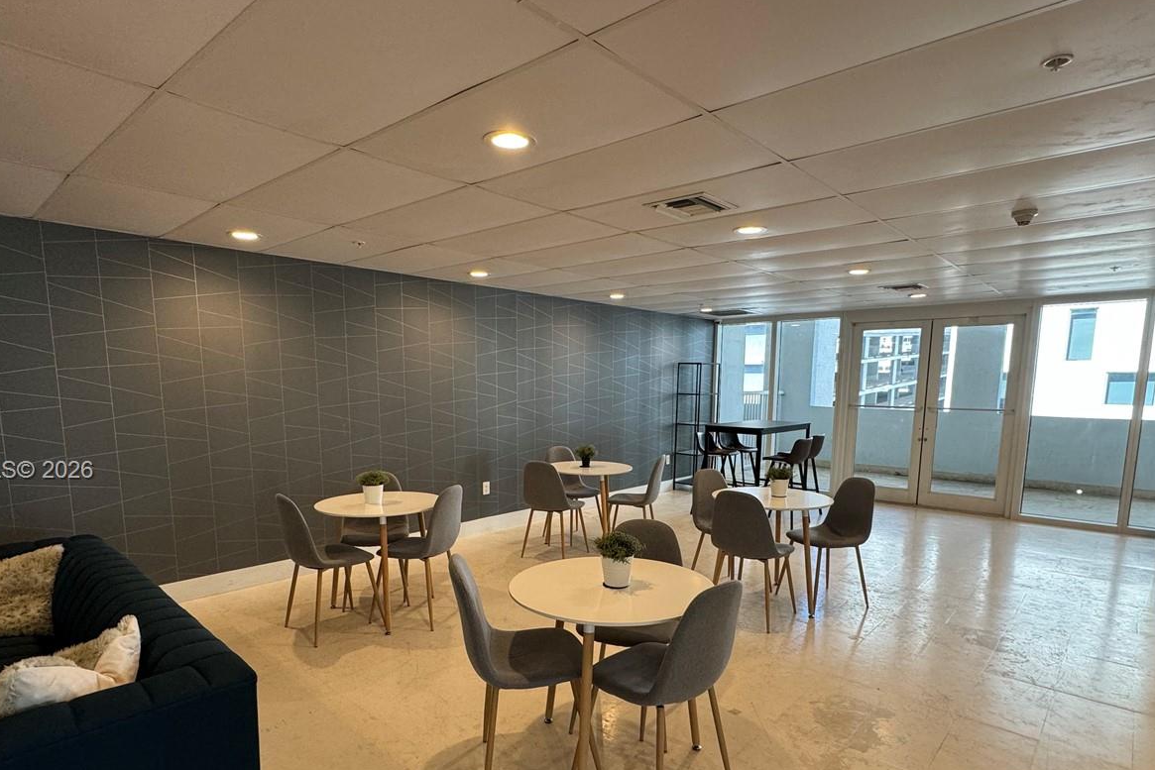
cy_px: 472
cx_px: 578
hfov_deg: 84.0
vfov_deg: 61.3
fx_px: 642
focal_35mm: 20
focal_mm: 2.22
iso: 160
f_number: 2.2
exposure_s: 1/120
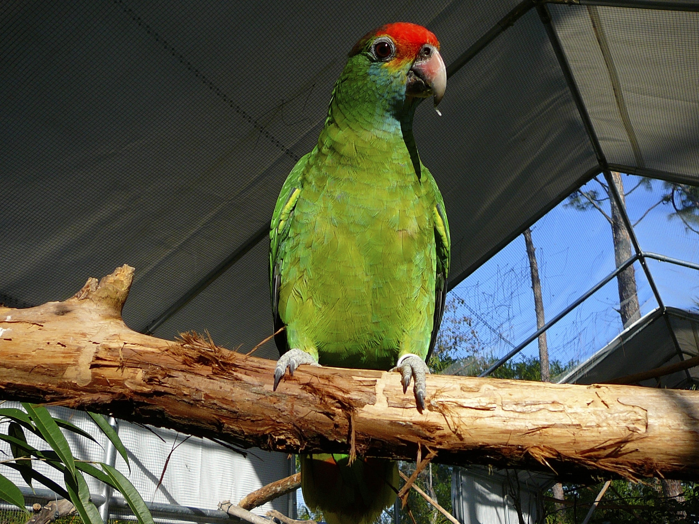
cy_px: 262
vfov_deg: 40.7
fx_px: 707
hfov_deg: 52.6
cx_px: 350
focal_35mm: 35
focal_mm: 5.2
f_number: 2.8
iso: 80
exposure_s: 1/800
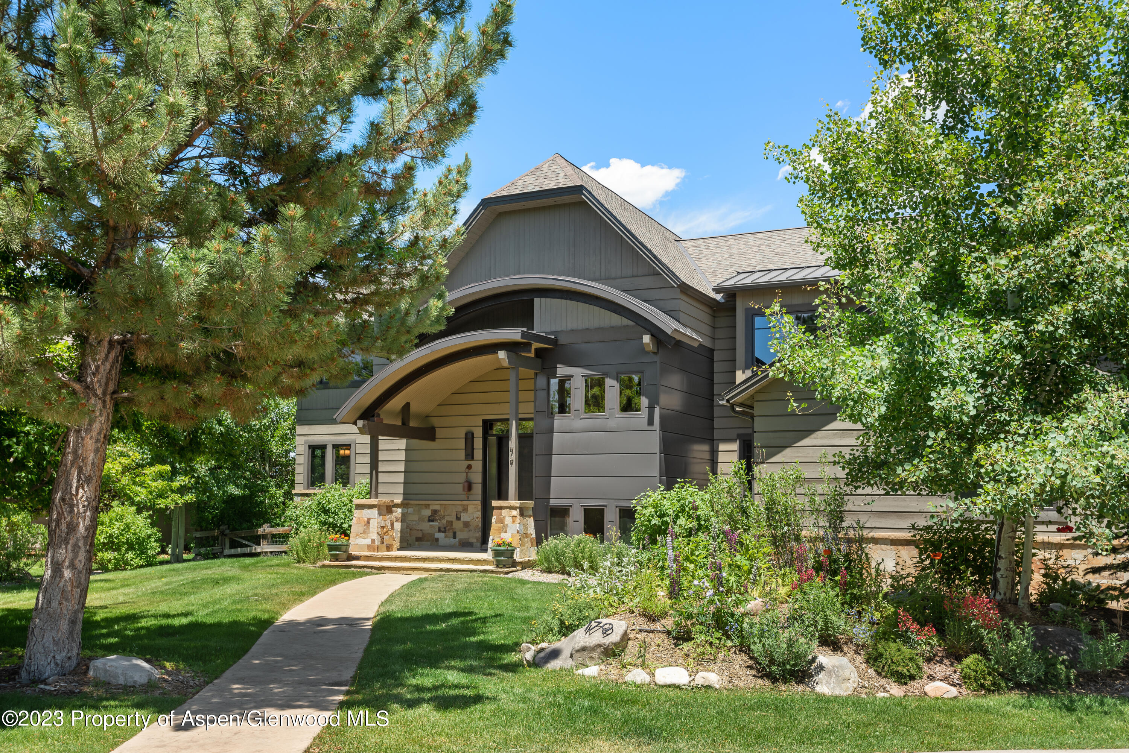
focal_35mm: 32
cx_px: 564
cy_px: 376
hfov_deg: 58.7
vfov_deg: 41.1
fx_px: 1004
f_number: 7.1
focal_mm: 32
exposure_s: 1/160
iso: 100
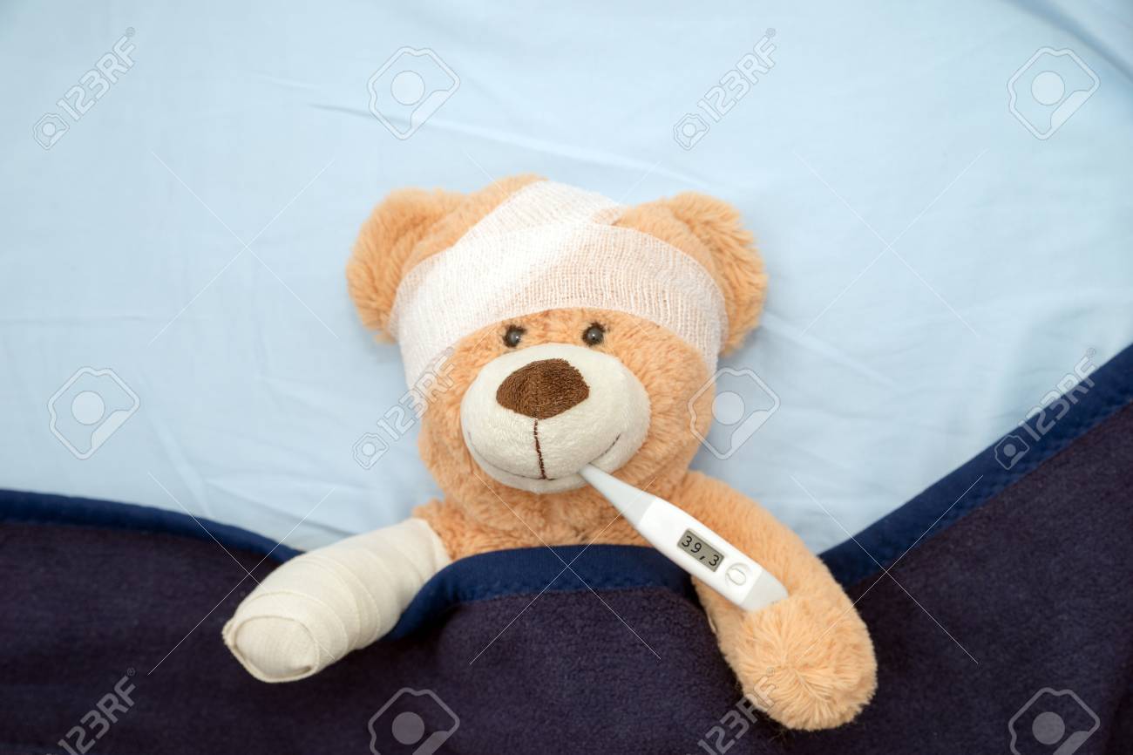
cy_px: 378
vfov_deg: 24.6
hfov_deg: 36.3
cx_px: 566
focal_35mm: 55
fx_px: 1730
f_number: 7.1
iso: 100
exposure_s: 1/160
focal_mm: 55
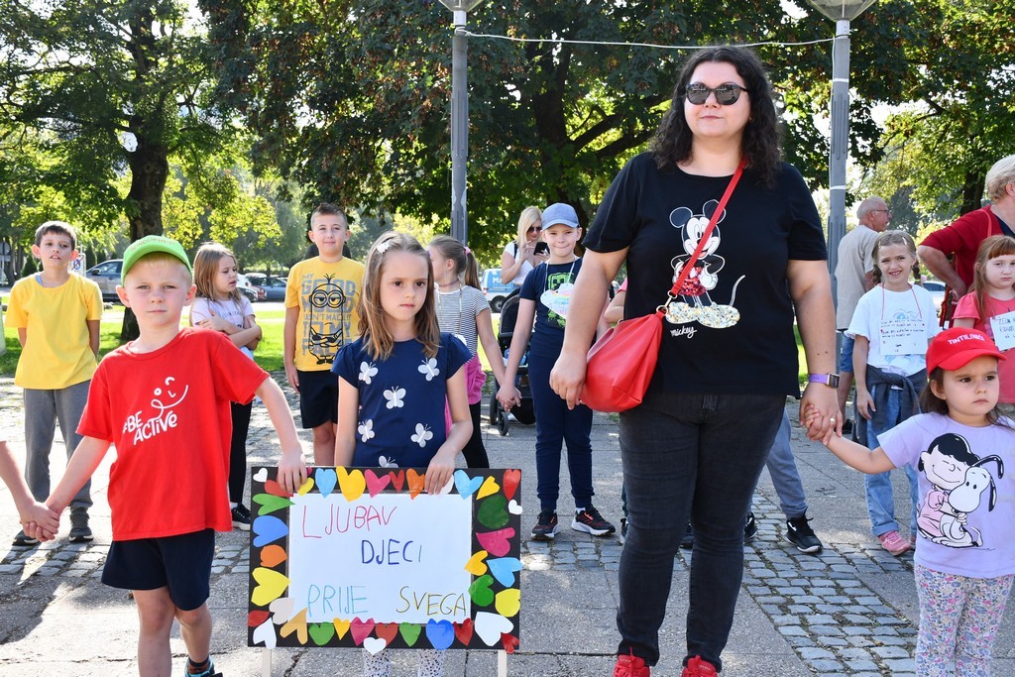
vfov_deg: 34.2
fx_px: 1100
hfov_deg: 49.5
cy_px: 338
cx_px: 508
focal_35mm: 39
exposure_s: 1/250
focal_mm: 26
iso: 220
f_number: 5.6
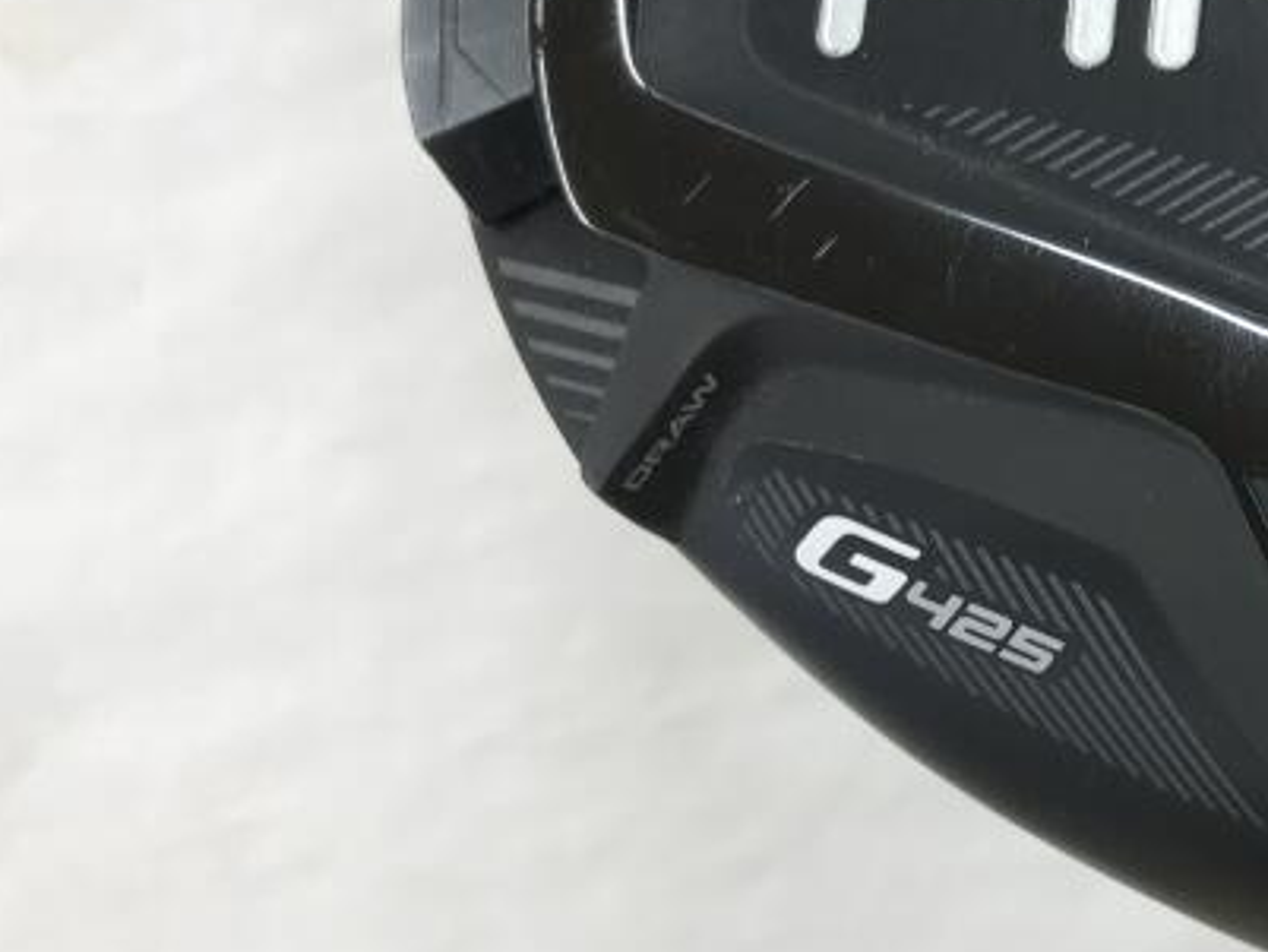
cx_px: 1344
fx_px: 2455
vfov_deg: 21.8
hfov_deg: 26.9
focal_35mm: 67
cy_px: 281
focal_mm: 3.99
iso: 25
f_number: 1.8
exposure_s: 1/60
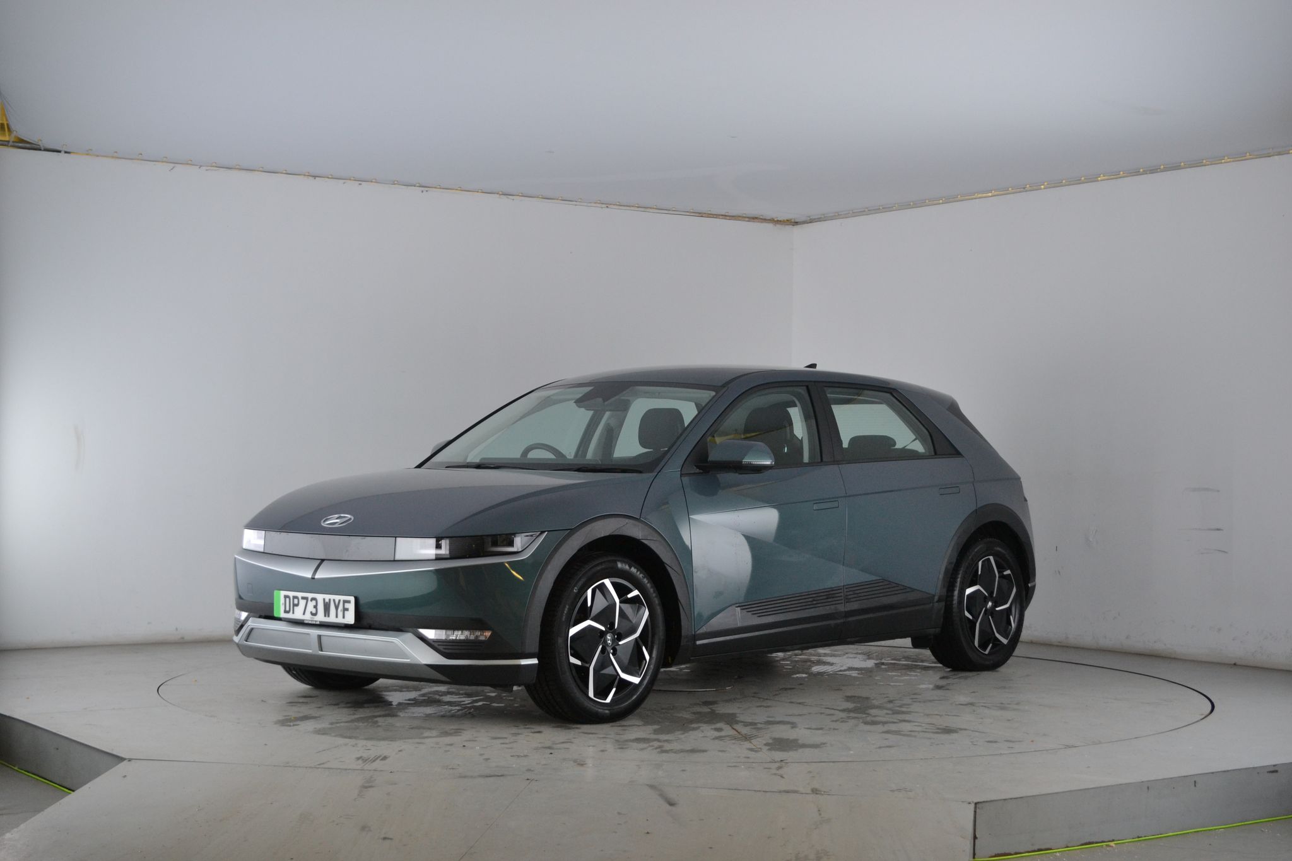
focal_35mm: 54
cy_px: 430
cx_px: 646
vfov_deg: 25.1
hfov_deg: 36.9
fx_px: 1938
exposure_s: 1/60
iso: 720
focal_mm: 36
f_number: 5
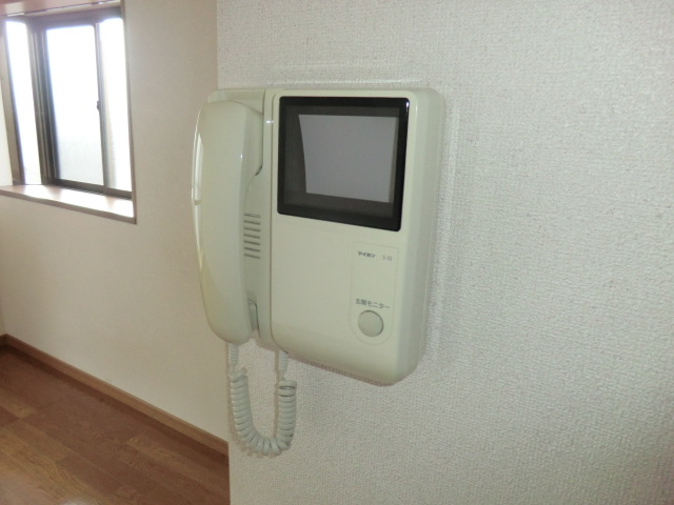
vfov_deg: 56.8
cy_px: 252
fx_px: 467
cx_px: 337
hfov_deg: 71.6
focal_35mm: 24
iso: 250
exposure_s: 1/60
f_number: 3.2
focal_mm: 4.3
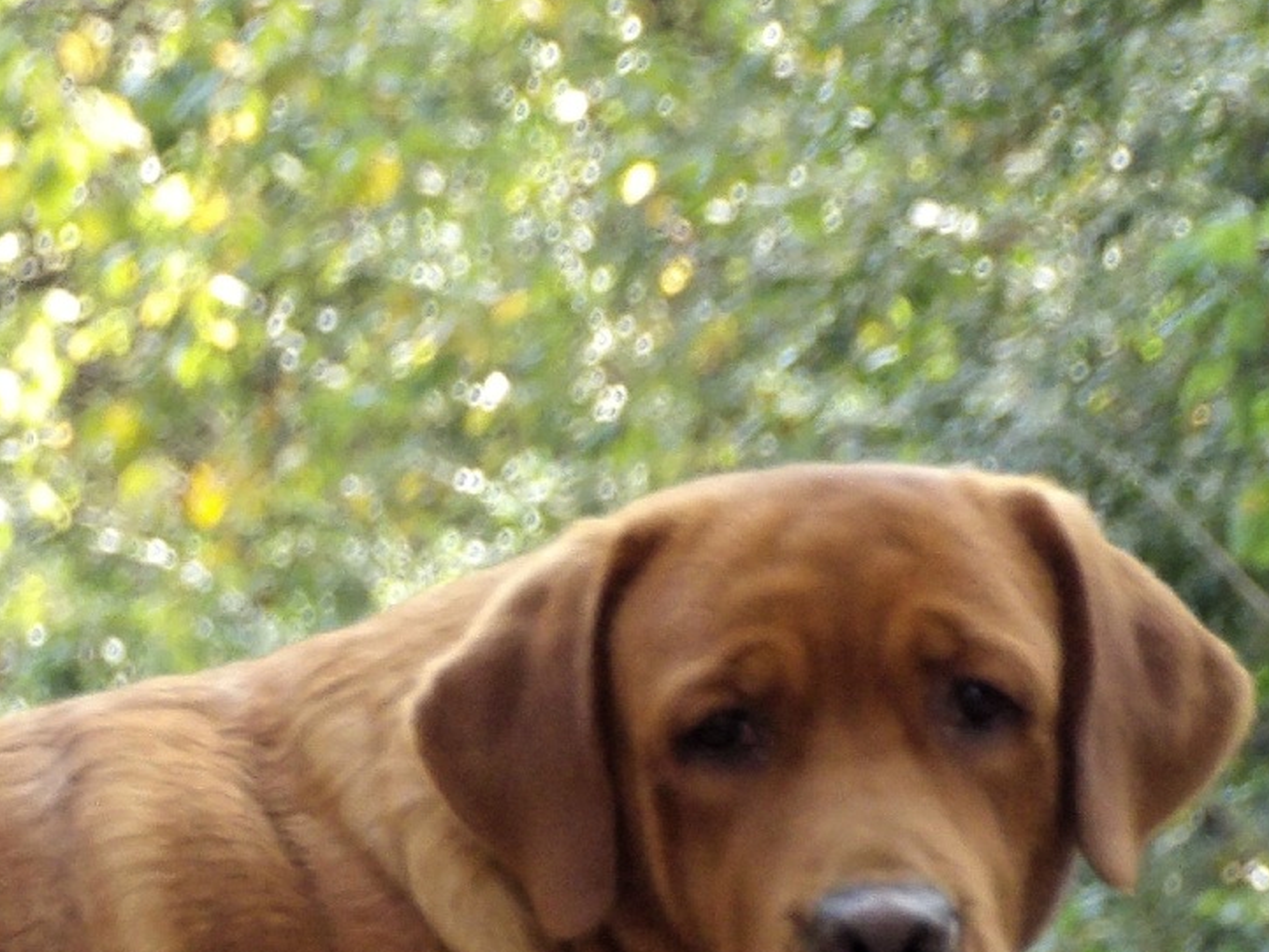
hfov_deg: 1.6
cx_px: 217
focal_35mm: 1235
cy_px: 1360
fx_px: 45289
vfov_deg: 1.2
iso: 340
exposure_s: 1/100
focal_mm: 65.2
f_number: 4.2
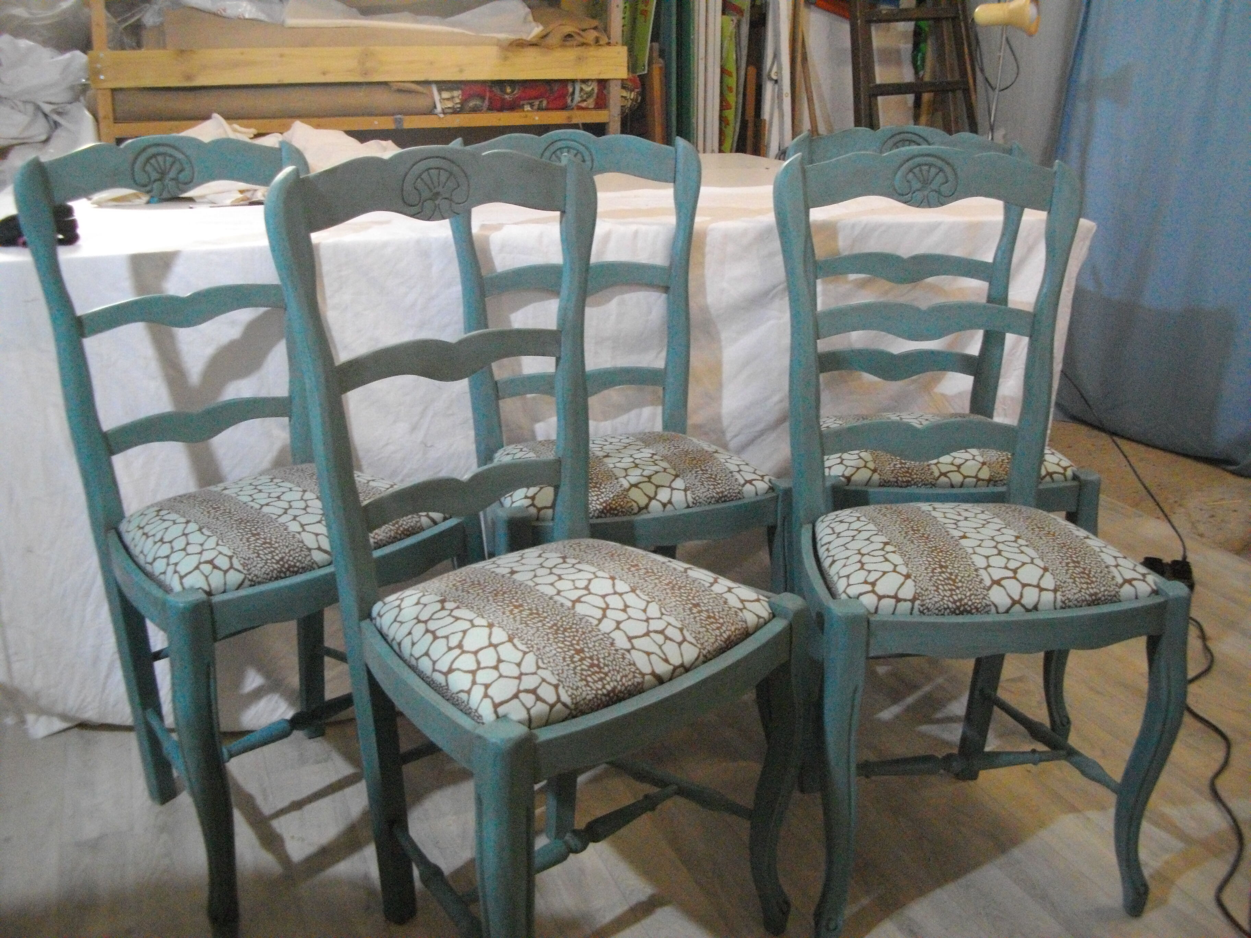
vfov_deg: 45.4
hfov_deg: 58.4
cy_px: 469
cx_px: 626
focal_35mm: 31
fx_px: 1120
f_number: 2.9
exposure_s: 1/50
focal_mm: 5.7
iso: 669
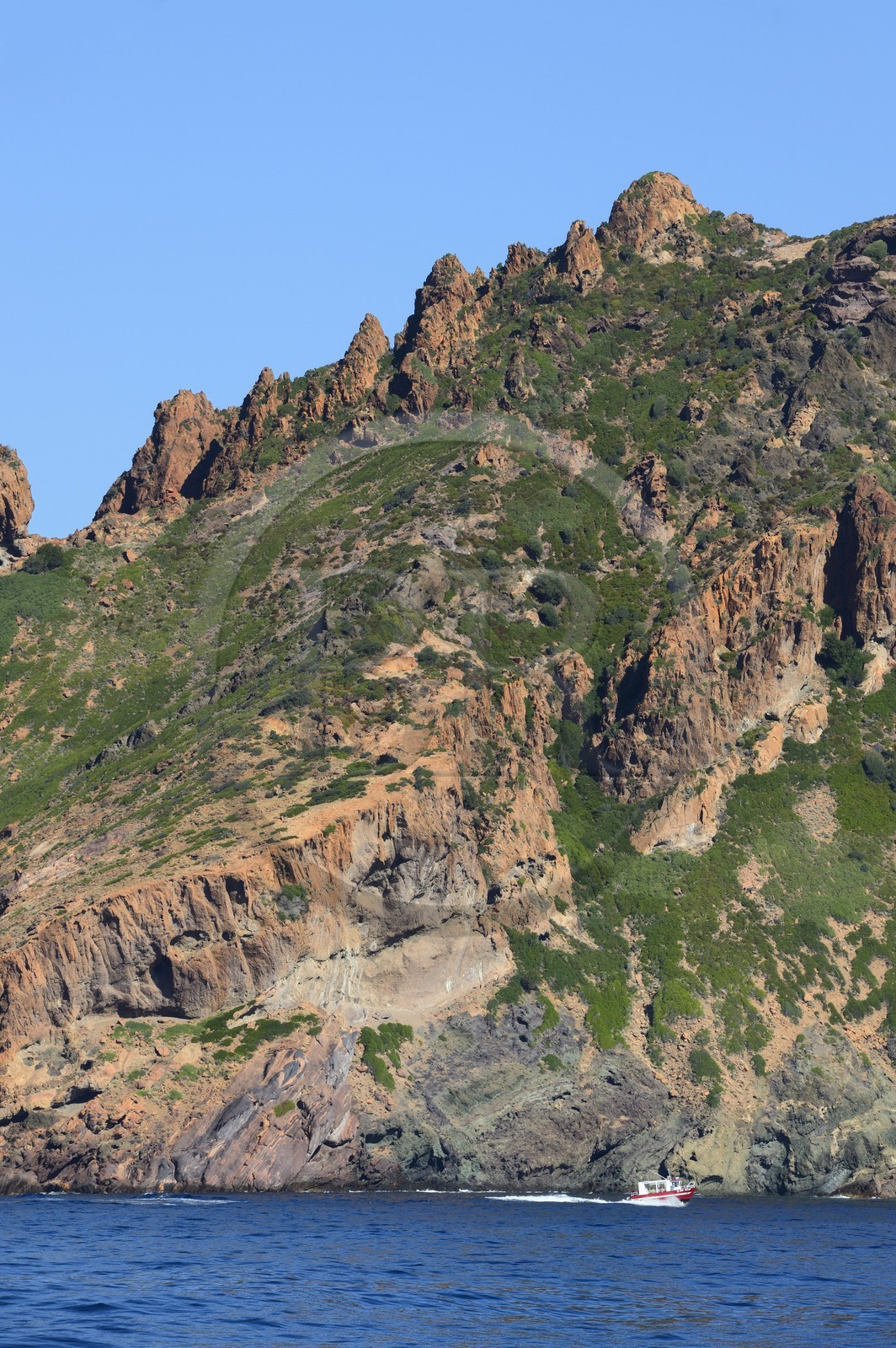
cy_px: 674
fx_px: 7105
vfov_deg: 10.8
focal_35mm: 190
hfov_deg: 7.2
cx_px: 448
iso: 400
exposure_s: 1/640
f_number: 13
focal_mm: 190
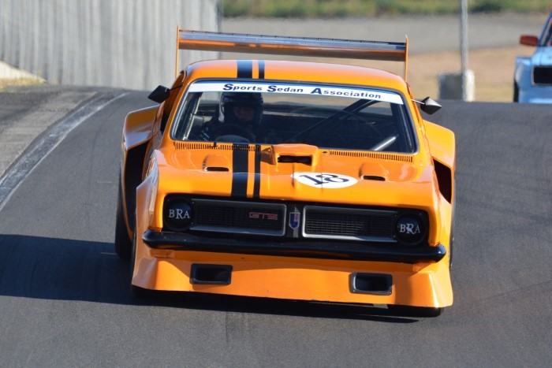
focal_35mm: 720
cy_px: 184
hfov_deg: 2.9
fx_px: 11042
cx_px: 276
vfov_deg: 1.9
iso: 640
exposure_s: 1/1000
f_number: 8
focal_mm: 480
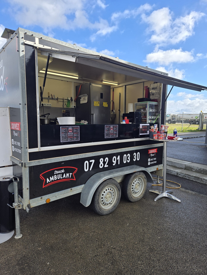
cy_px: 138
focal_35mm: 23
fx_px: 183
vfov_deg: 73.9
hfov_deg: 58.9
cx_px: 104
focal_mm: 5.4
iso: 25
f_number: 1.8
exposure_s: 1/919
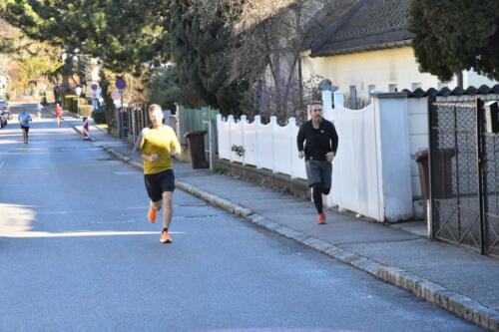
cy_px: 166
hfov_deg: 13.0
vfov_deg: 8.7
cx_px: 250
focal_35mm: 158
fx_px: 2182
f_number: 13
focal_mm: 105
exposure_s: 1/640
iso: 2000
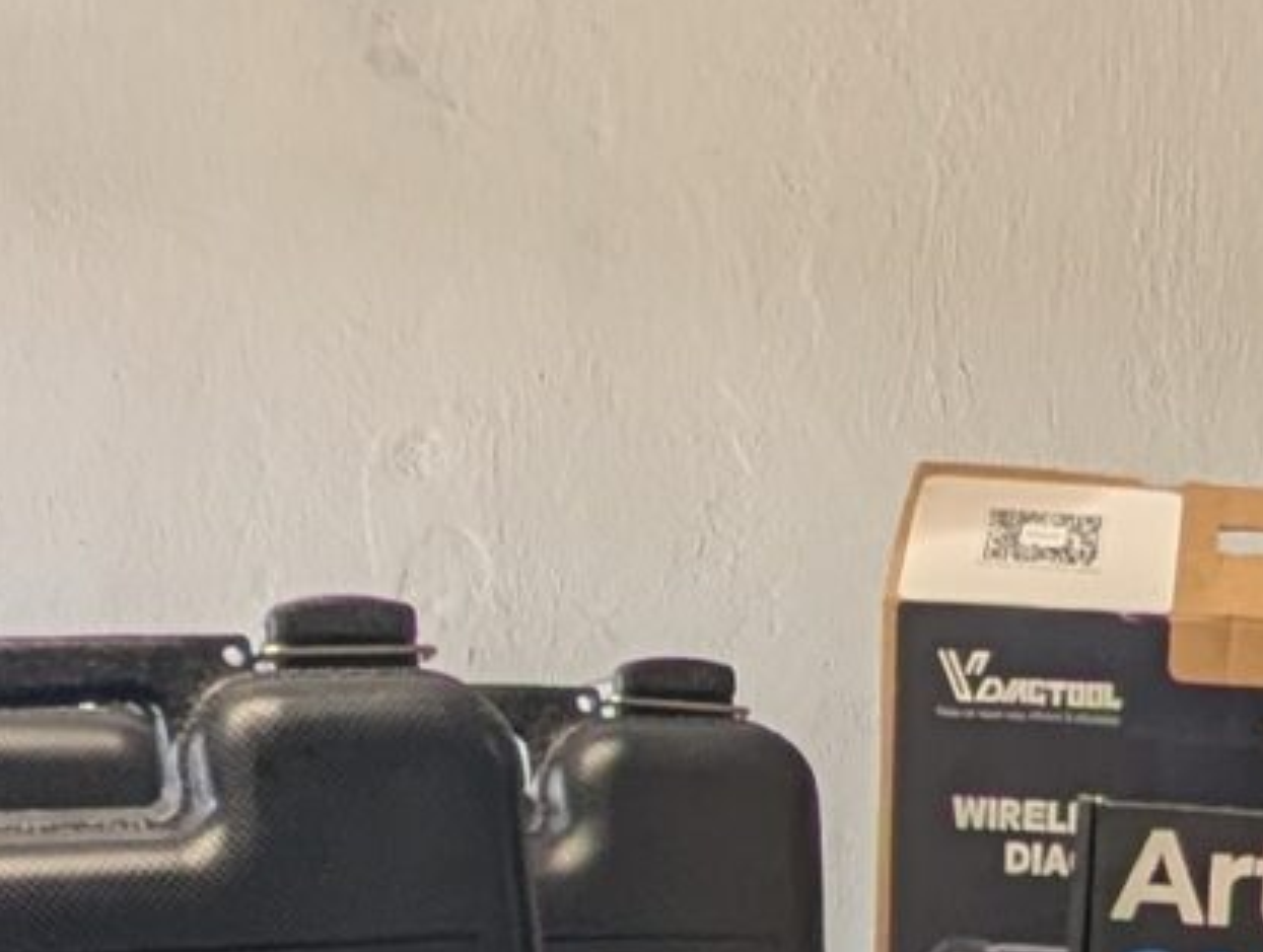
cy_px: 1919
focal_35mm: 74
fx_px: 2705
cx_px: 1102
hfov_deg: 25.6
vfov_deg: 15.7
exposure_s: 1/253
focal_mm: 2.02
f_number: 1.7
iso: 56
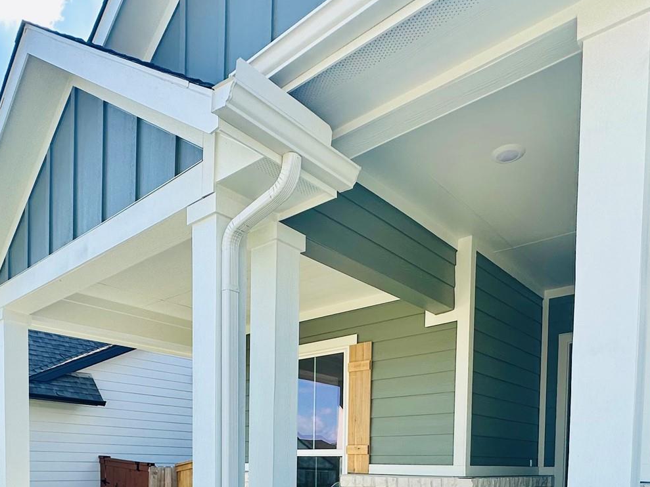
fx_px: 545
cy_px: 488
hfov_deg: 61.6
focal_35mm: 29
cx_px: 311
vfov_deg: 41.8
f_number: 2.2
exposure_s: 1/729
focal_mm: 2.22
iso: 50
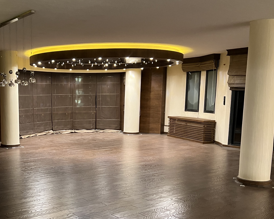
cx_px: 57
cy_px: 138
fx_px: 341
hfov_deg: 42.0
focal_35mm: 42
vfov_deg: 35.5
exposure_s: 1/33
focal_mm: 5.7
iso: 400
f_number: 1.5
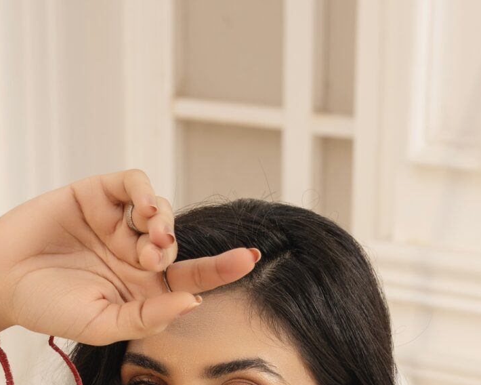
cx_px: 251
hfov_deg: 12.7
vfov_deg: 9.7
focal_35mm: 152
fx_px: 2160
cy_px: 683
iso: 160
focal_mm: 44.8
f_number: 5
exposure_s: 1/200
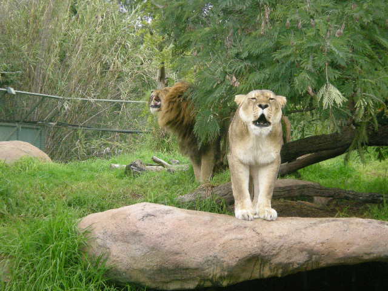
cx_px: 194
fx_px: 1278
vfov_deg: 13.0
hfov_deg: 17.3
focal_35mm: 114
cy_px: 146
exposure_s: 1/125
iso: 374
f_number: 5.9
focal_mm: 18.9
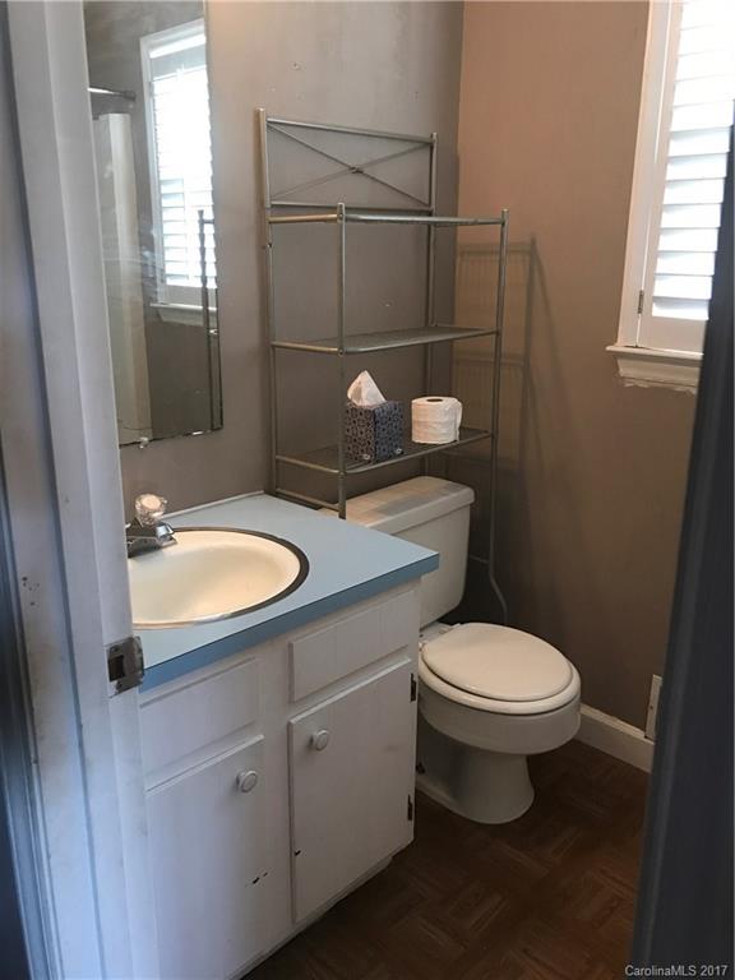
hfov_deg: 49.7
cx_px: 368
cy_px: 490
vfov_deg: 63.4
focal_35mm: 28
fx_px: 793
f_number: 1.8
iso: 64
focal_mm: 3.99
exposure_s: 1/15
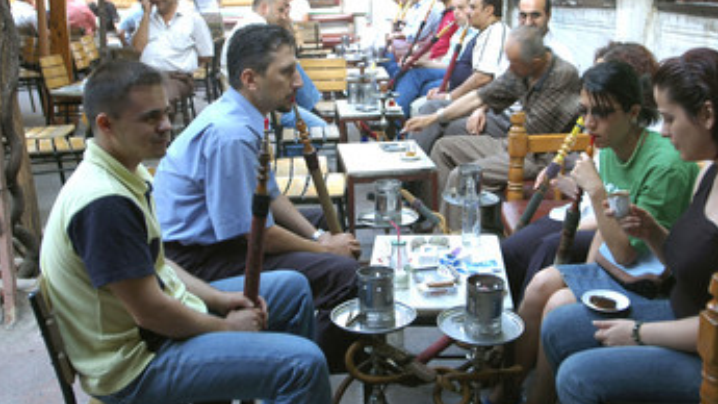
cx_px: 399
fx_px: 876
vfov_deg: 25.9
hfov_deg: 44.5
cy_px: 154
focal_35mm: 46
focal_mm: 24
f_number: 2.8
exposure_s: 1/15
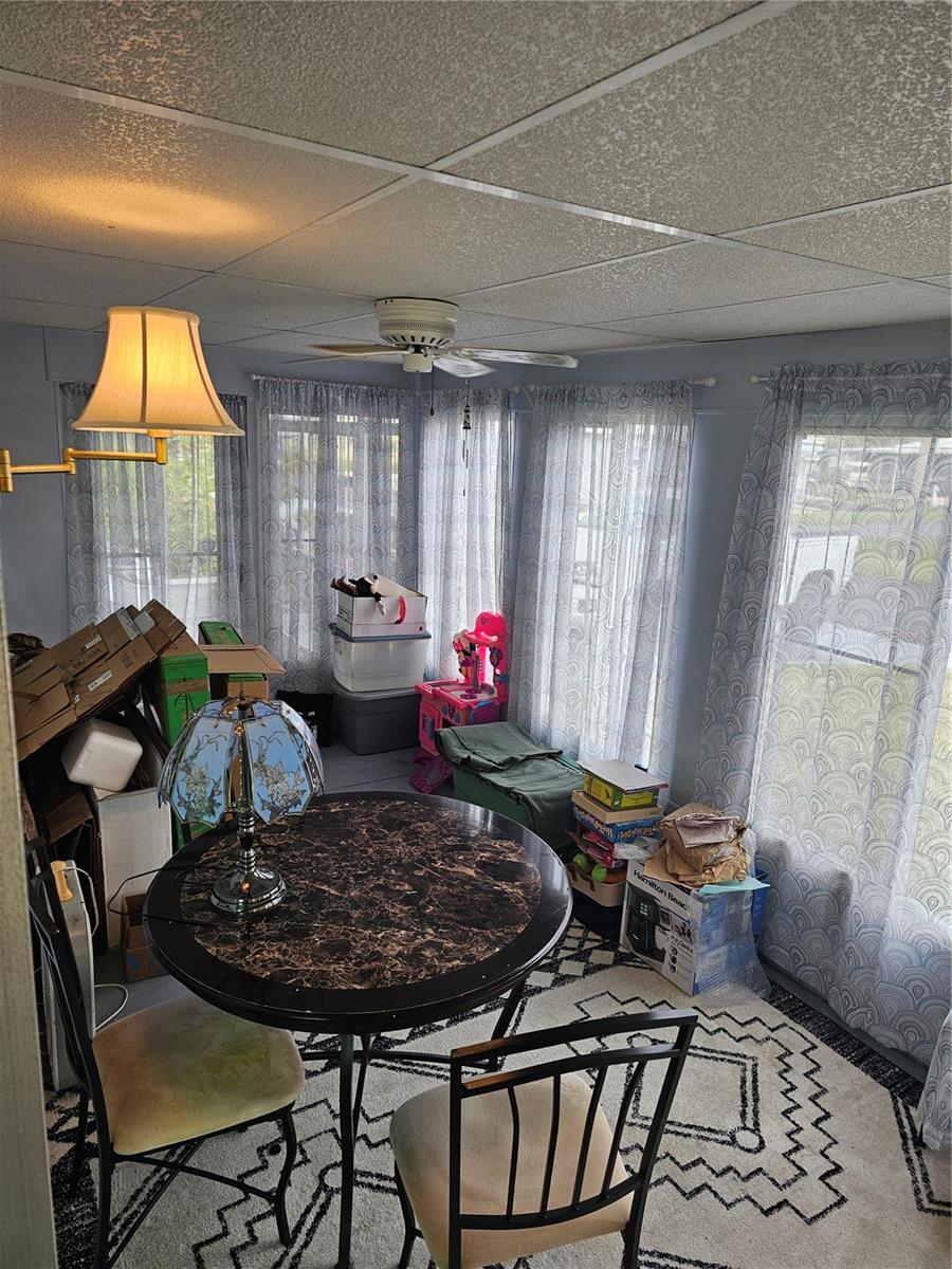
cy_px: 634
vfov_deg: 73.9
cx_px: 476
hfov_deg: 58.9
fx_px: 843
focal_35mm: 23
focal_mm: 6.3
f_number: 1.7
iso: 80
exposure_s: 1/120
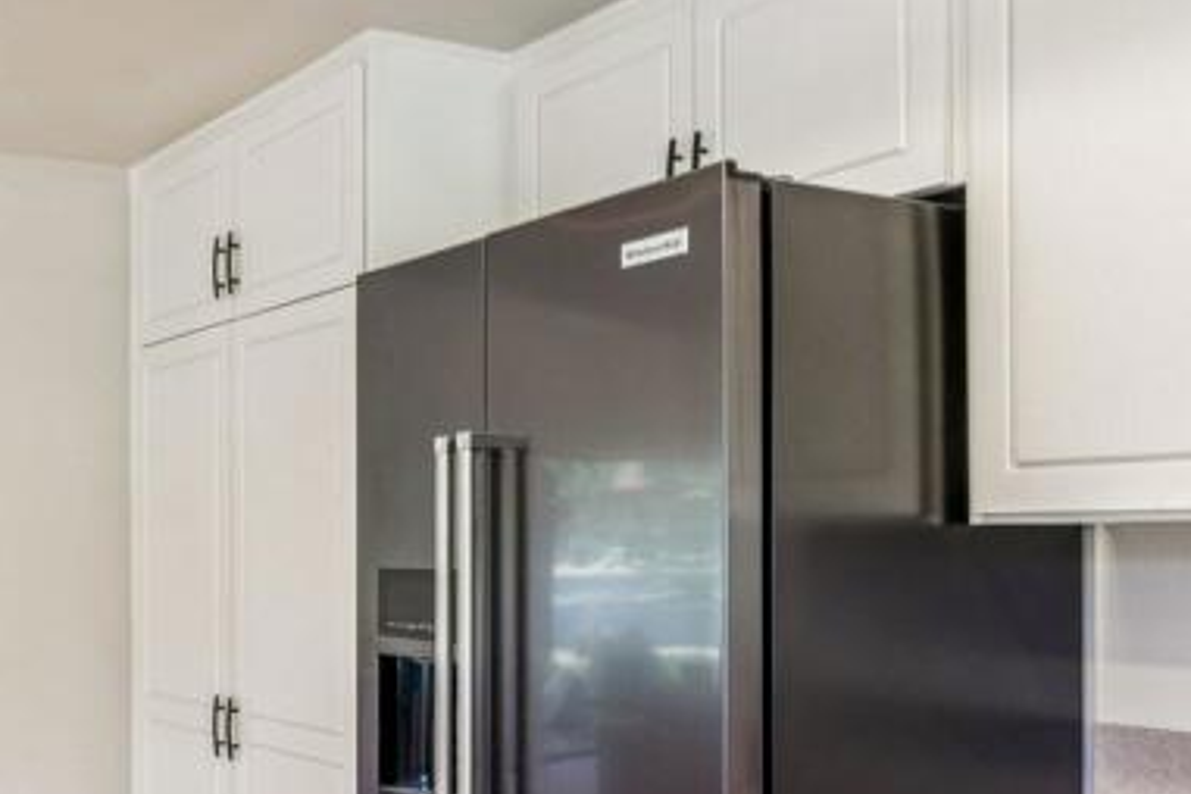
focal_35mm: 43
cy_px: 560
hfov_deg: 43.9
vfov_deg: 30.8
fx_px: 1422
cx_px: 294
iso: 400
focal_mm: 16
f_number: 8
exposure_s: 1/13
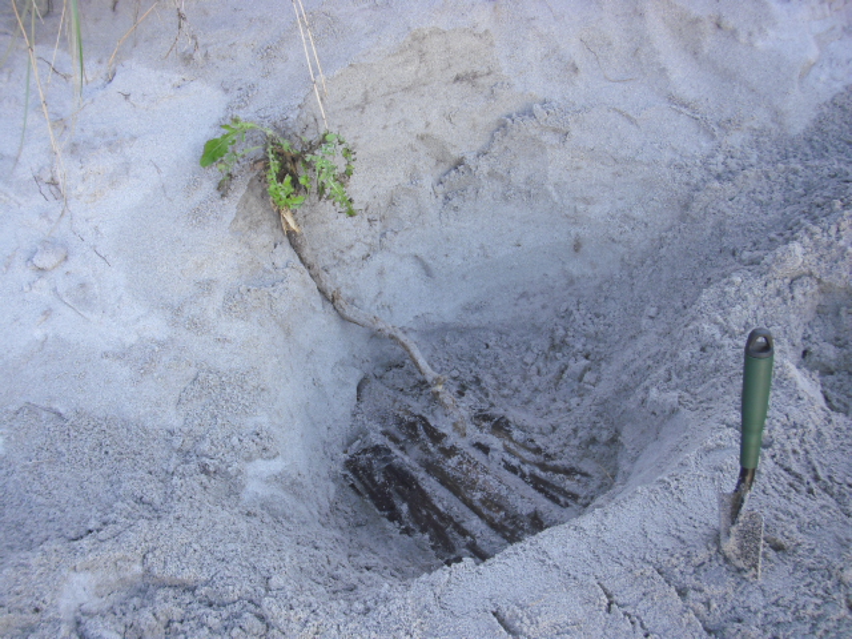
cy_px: 320
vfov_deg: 37.7
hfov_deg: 49.0
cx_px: 426
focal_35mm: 38
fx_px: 935
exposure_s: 1/160
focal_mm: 6.2
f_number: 2.8
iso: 100
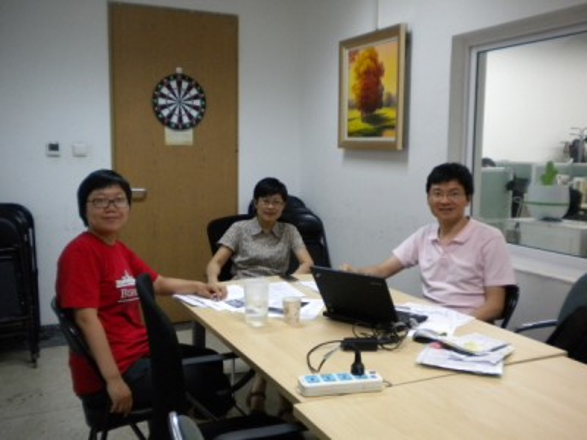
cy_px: 220
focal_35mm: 35
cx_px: 294
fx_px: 594
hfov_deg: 52.6
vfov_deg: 40.7
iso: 400
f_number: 3.1
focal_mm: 6.3
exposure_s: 1/58
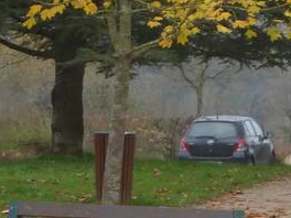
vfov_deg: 5.6
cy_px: 81
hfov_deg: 7.4
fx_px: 2245
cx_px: 284
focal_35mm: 267
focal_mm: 8.5
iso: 100
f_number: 4.2
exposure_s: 1/100
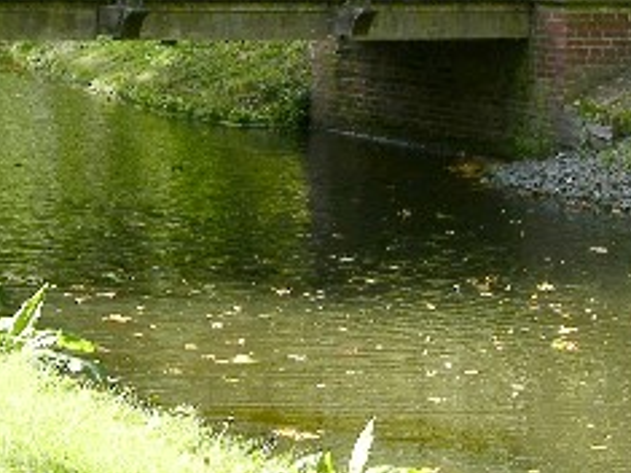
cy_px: -55
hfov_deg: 14.8
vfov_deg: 11.1
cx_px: 81
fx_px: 2405
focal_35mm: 132
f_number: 5.4
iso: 50
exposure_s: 1/50.2
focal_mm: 12.7
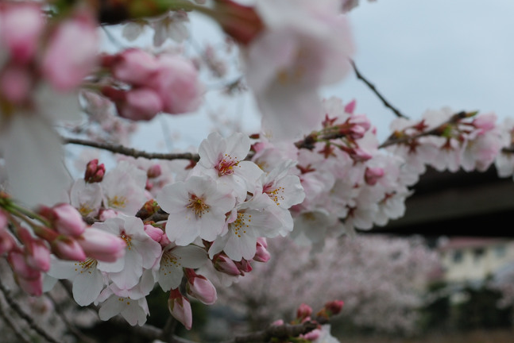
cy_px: 220
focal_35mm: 76
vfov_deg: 17.9
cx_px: 253
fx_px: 1086
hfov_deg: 26.6
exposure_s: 1/250
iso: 200
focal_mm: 32
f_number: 8
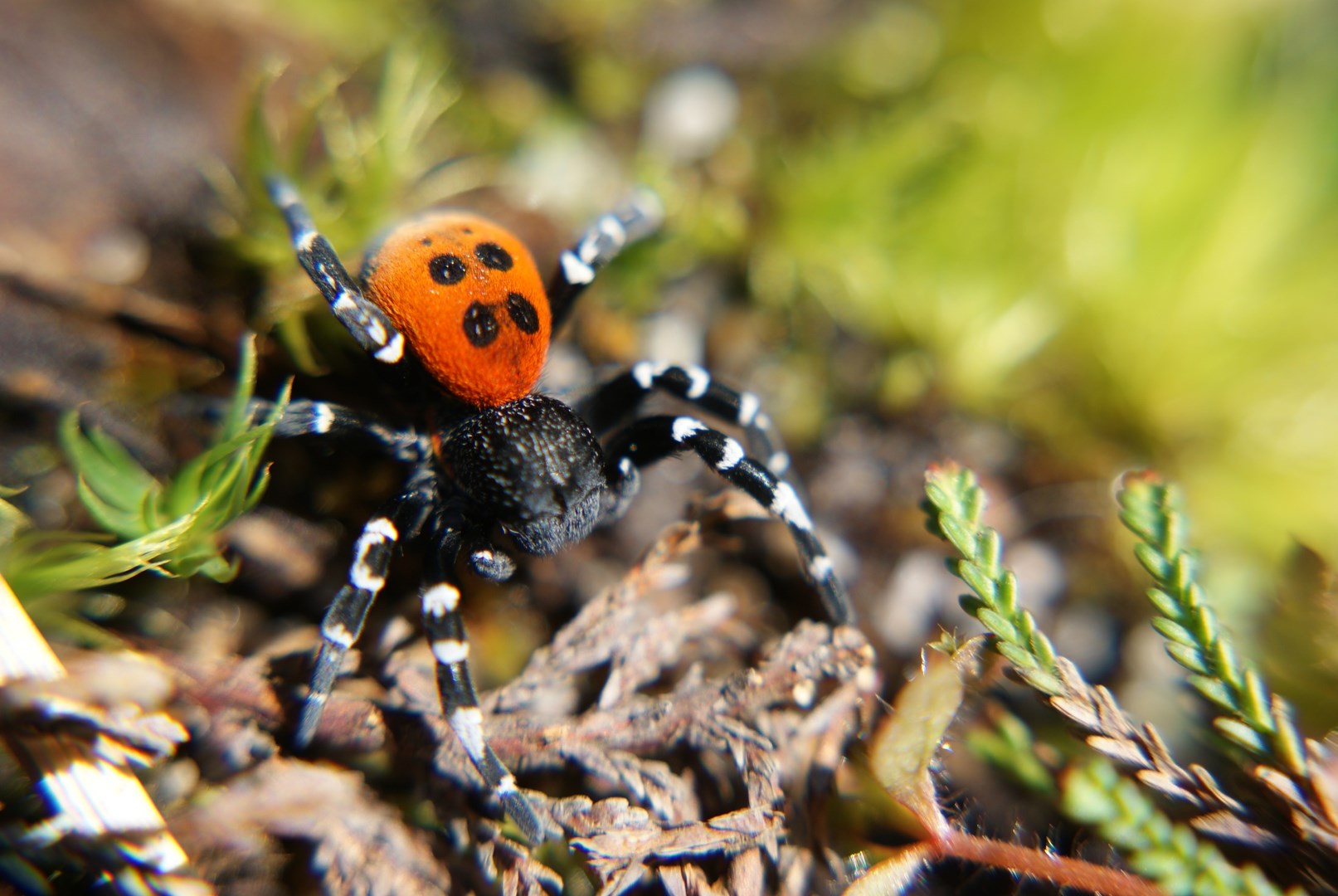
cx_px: 669
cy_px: 448
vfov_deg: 22.7
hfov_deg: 33.4
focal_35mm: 60
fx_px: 2233
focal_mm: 40
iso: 100
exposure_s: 1/250
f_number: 5.6
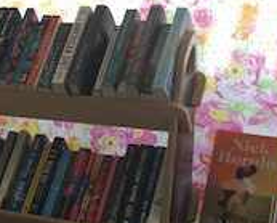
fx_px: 805
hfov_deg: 17.8
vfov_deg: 15.7
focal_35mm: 98
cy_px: 138
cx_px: -122
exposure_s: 1/30
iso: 25
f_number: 2.2
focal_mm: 4.15
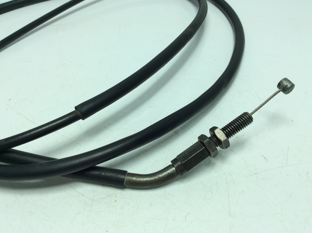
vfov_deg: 44.1
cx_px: 156
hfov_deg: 56.9
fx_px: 288
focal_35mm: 32
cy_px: 116
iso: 32
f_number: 2.4
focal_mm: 3.3
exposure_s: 1/510
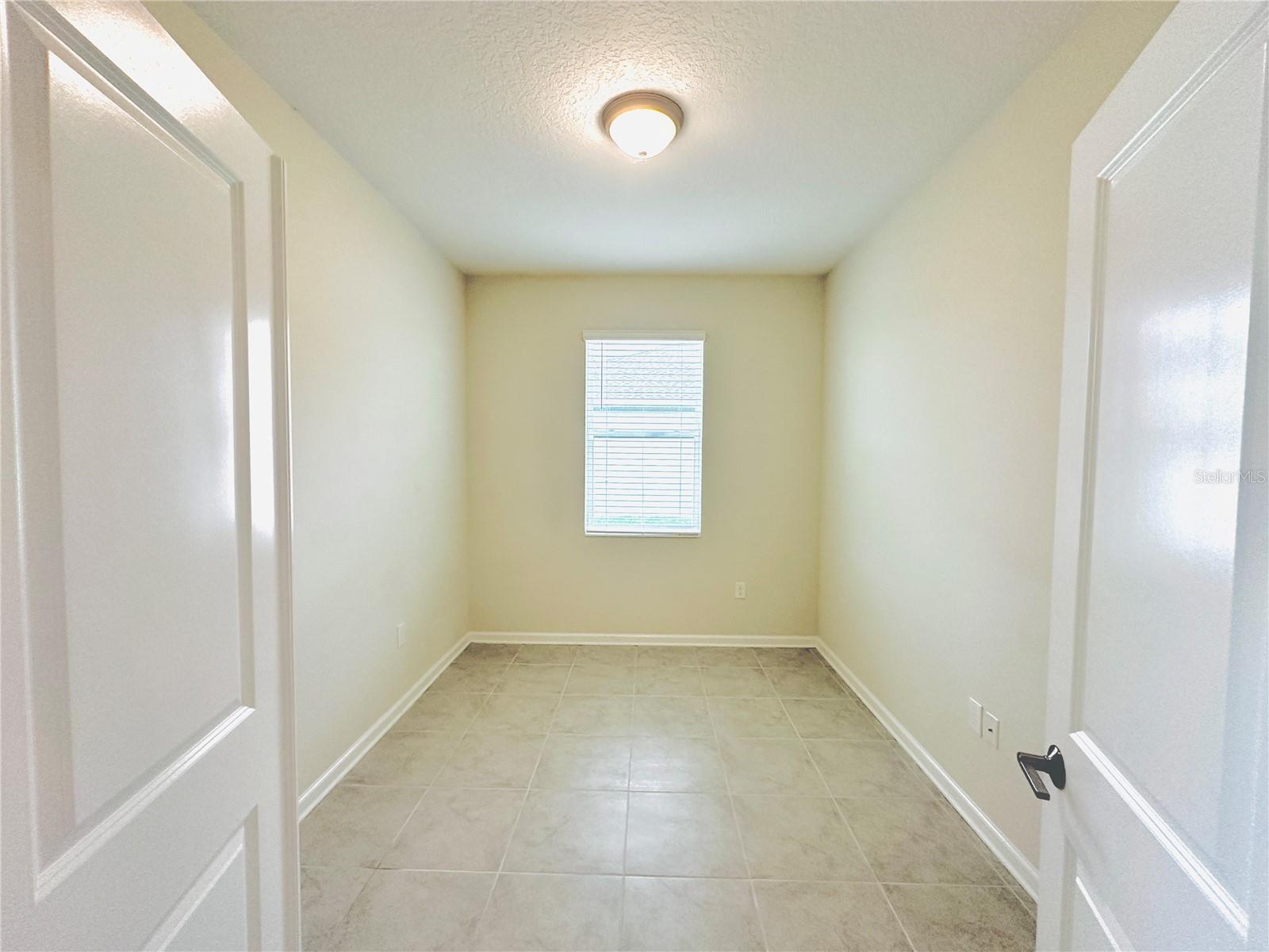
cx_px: 634
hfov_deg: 102.1
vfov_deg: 85.7
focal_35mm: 14
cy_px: 476
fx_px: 513
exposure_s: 1/120
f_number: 2.2
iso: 250
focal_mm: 2.22
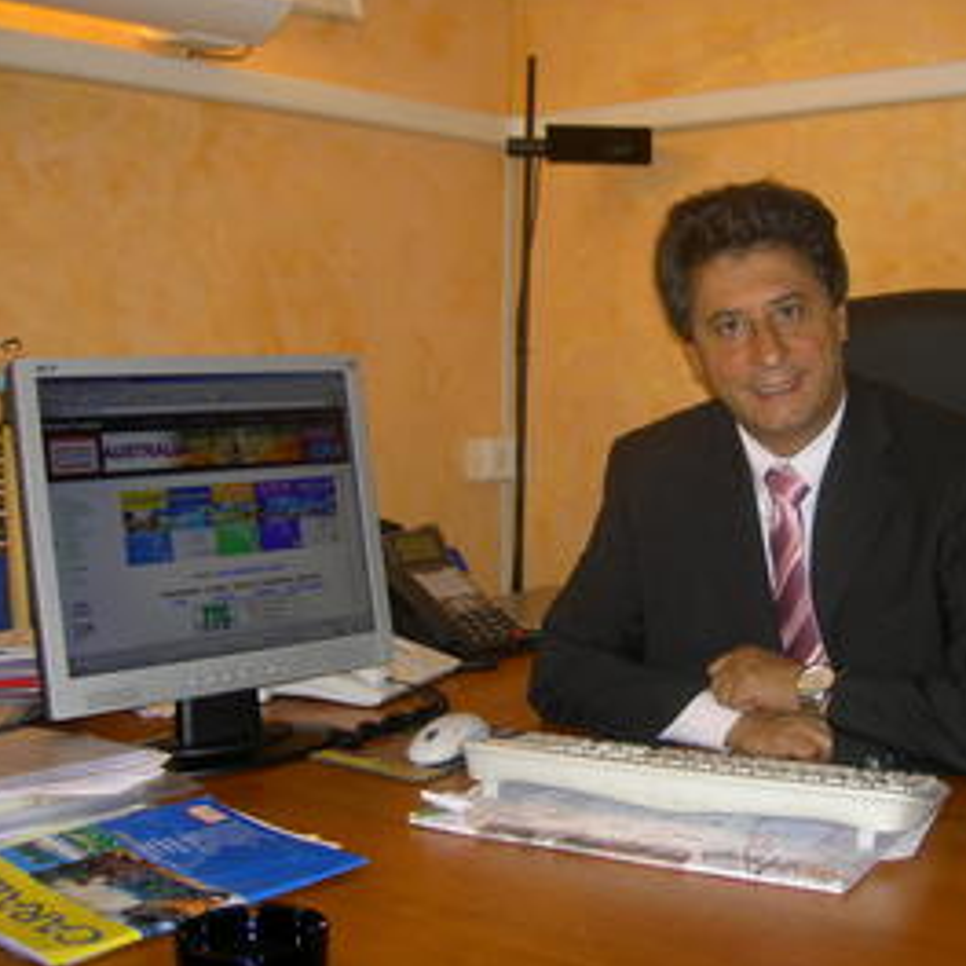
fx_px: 1484
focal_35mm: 47
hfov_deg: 35.8
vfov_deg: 36.1
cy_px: 479
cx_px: 629
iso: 100
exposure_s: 1/60
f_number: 2.8
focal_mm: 8
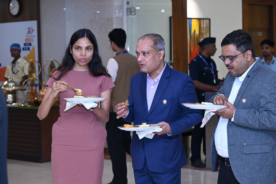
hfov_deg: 23.1
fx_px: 675
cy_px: 92
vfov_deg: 15.5
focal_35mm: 88
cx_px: 138
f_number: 5.6
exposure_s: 1/100
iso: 1600
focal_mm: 88
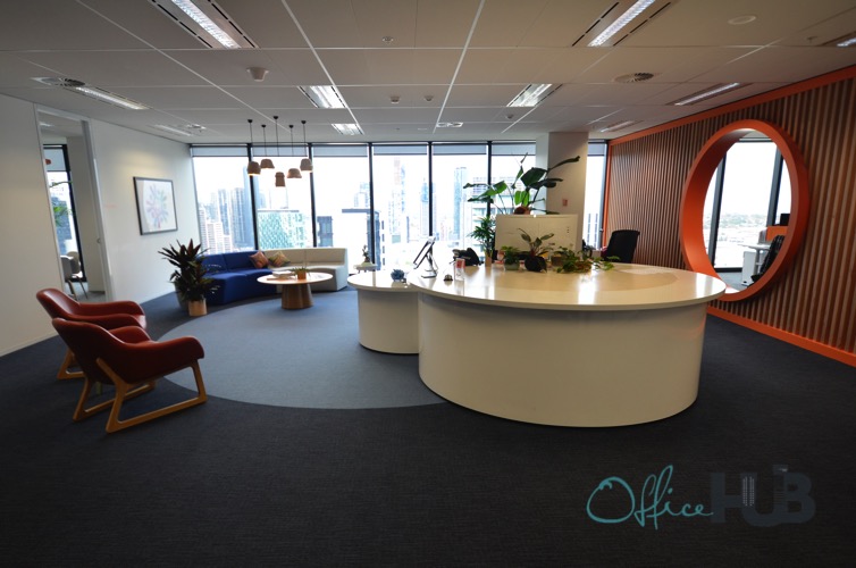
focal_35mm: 20
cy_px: 284
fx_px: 463
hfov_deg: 85.5
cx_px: 428
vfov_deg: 63.0
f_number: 4.5
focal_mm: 13
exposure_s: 1/80
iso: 400
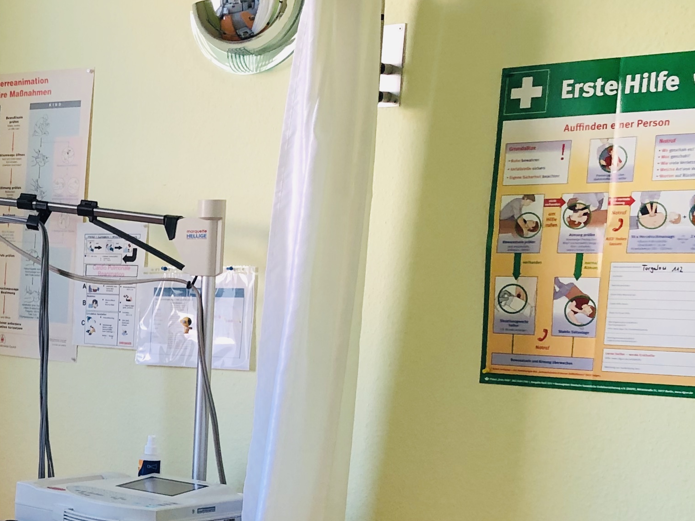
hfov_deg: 23.4
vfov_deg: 19.5
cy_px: 483
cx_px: -203
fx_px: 1485
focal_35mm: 74
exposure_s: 1/33
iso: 32
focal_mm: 3.99
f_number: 1.8
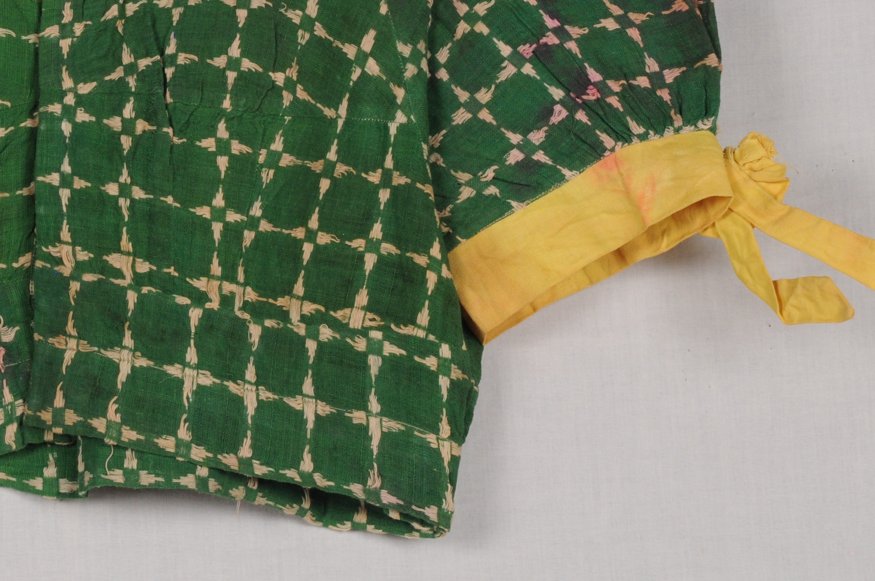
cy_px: 36
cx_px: 85
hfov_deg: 8.5
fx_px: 5898
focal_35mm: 243
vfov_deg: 5.6
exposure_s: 1/5
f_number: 16
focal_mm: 80
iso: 400
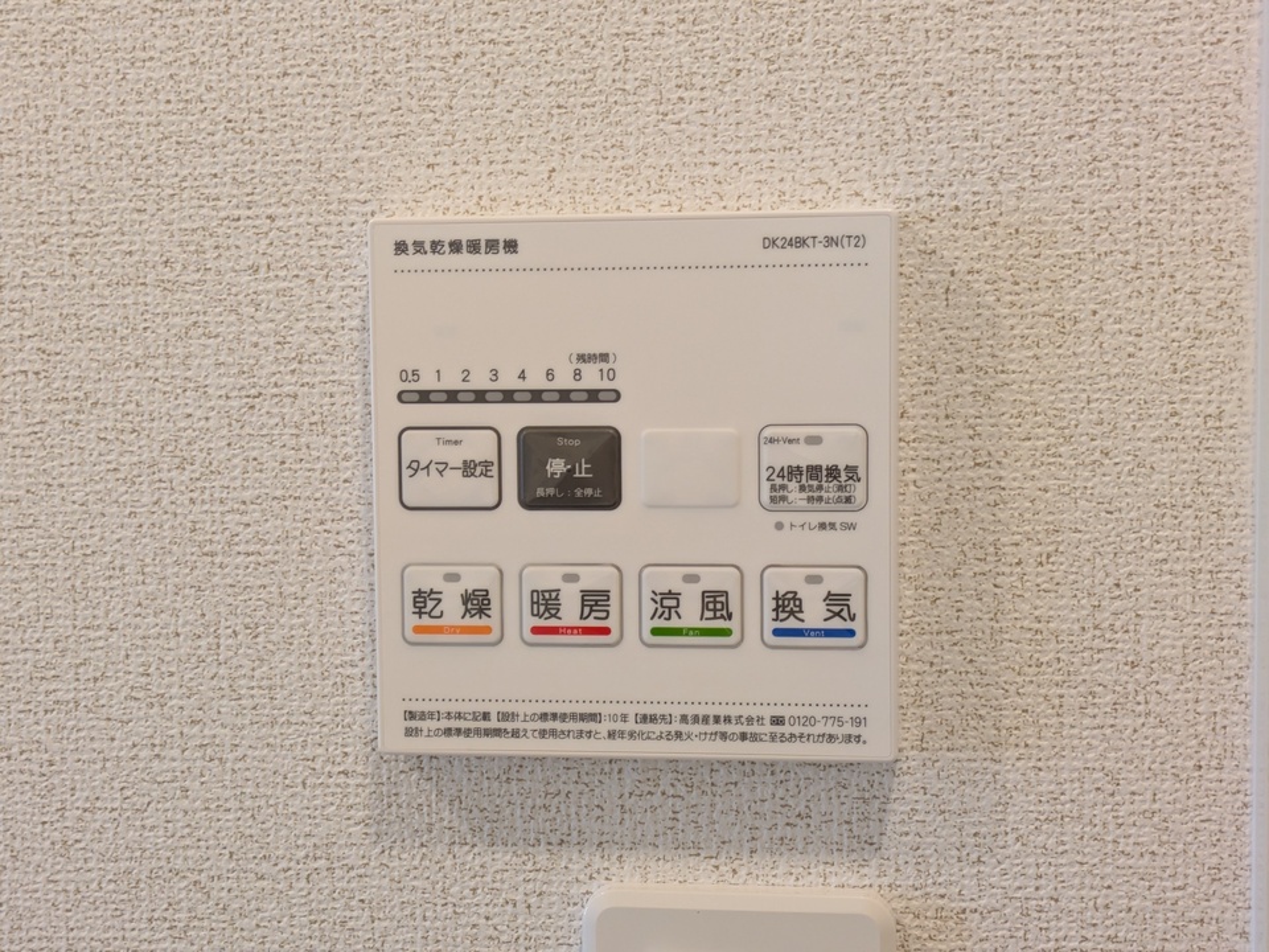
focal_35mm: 51
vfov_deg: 28.6
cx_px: 634
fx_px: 1870
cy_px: 476
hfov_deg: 37.5
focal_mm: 5.43
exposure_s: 1/24
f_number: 1.89
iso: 92
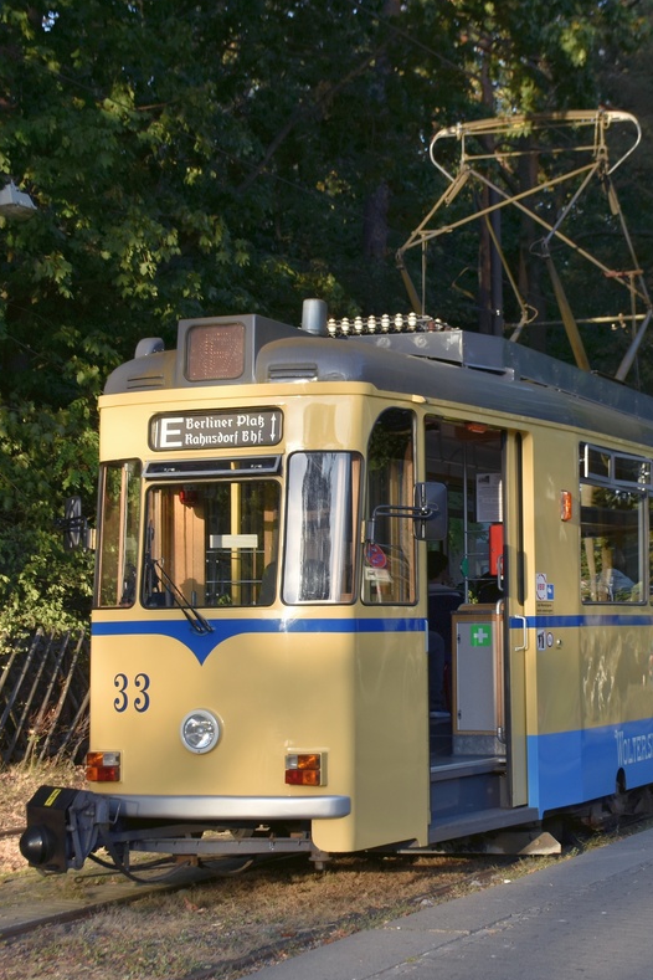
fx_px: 1986
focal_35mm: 73
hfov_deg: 18.6
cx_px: 469
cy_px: 492
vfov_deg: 27.7
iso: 160
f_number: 7.1
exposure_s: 1/200
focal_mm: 32
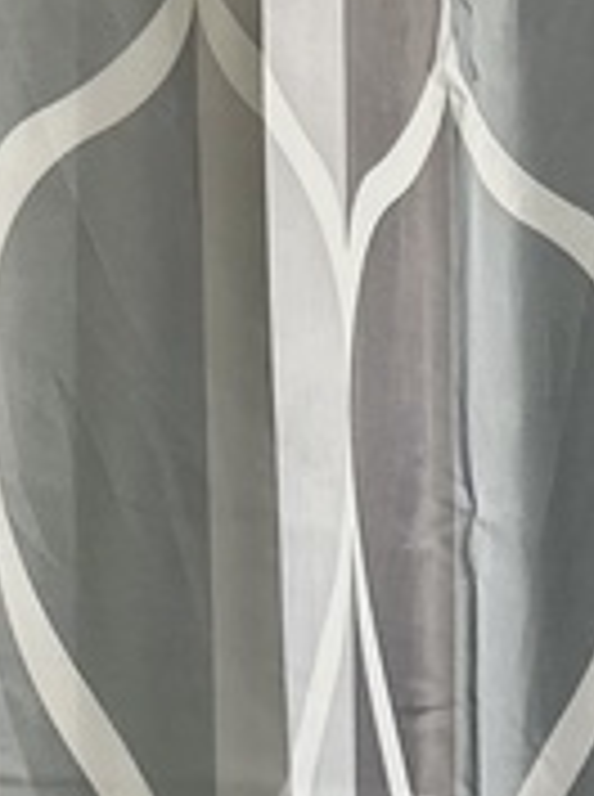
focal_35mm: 159
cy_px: 1178
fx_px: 3651
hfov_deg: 9.1
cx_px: 842
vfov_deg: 11.9
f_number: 1.5
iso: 80
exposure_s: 1/120
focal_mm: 5.7
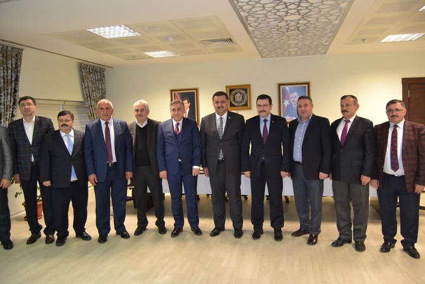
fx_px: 319
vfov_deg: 48.0
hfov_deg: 67.4
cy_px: 142
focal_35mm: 27
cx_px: 212
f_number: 3.5
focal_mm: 18
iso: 1400
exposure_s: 1/60
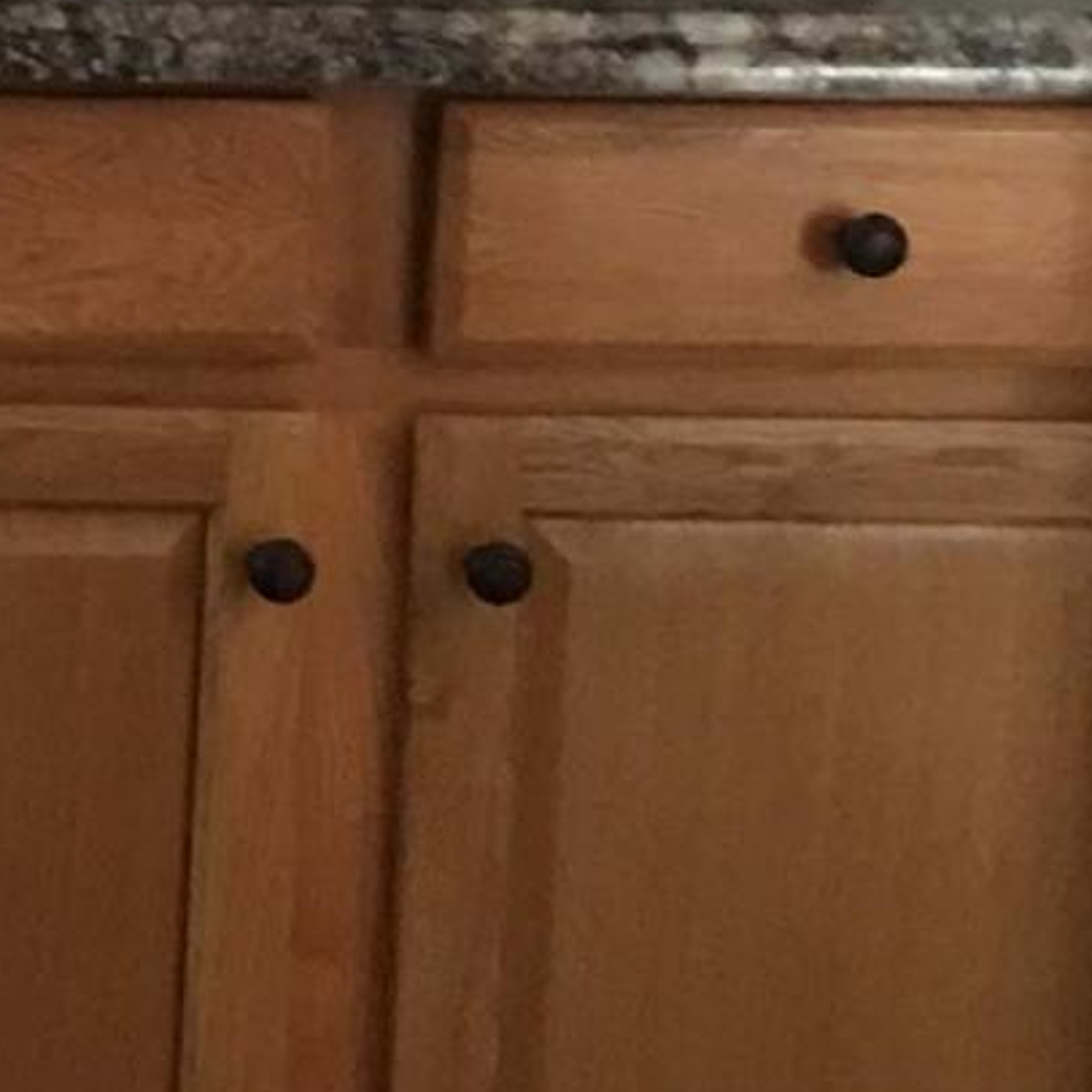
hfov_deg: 8.0
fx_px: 6781
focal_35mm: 190
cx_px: -2135
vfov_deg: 9.0
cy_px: -372
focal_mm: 4.15
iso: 80
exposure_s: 1/10
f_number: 2.2
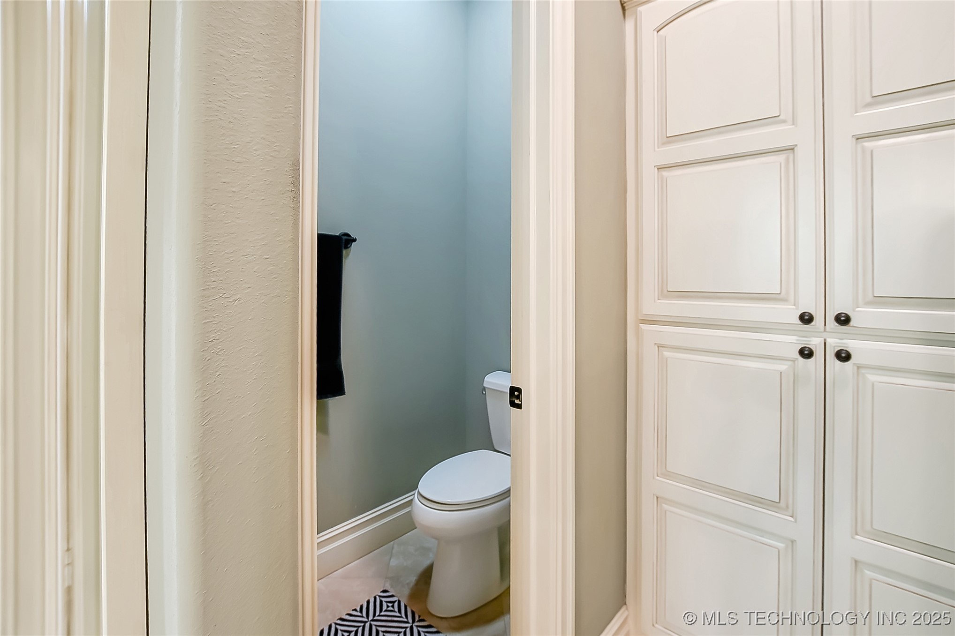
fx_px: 398
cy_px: 318
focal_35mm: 15
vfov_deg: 77.3
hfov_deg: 100.4
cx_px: 478
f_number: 7.1
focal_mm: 10
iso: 250
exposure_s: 1/2
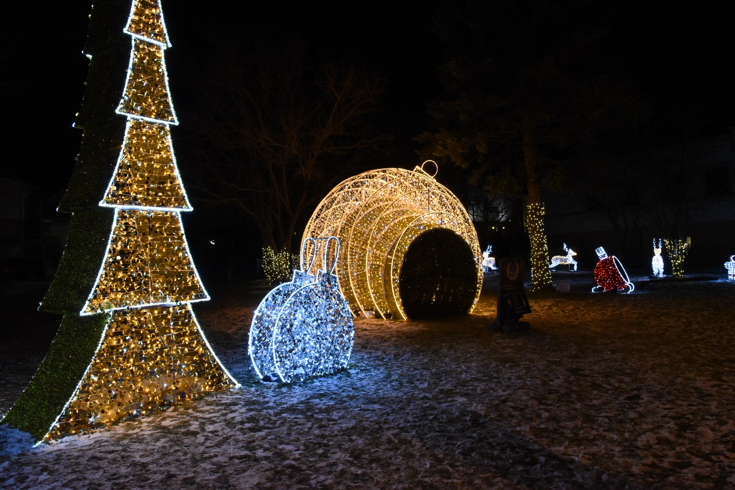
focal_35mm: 24
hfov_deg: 73.7
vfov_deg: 53.2
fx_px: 490
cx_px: 368
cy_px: 245
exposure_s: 1/100
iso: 8000
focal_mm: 24
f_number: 9
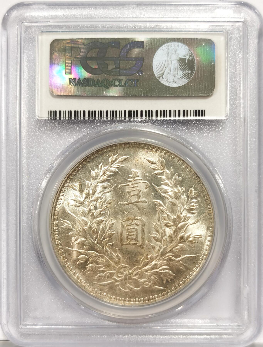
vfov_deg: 35.4
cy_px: 174
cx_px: 132
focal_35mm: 54
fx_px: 543
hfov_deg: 27.2
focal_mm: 5.56
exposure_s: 1/100
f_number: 16
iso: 125
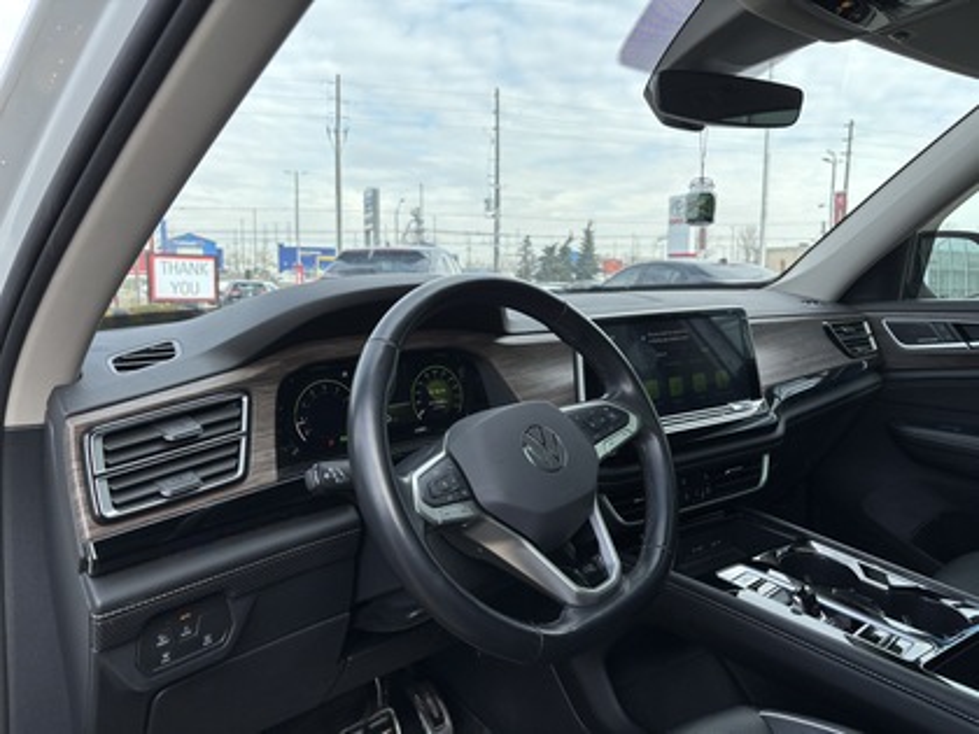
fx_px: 735
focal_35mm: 26
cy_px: 367
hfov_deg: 67.3
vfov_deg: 53.1
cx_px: 490
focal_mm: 5.96
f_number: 1.6
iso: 50
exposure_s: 1/997
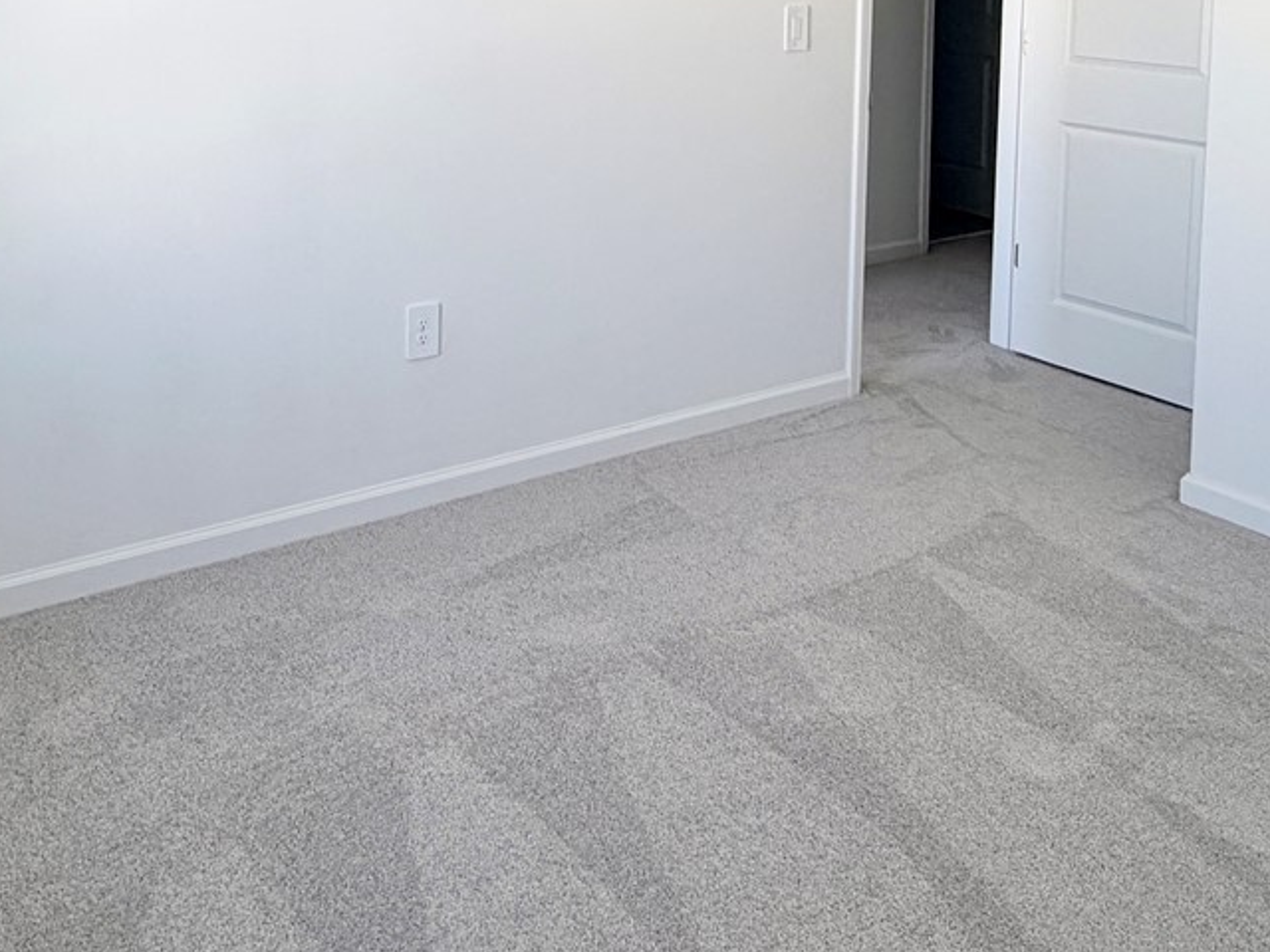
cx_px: 546
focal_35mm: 35
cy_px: 24
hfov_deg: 52.4
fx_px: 1284
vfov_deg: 36.9
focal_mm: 2.22
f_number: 2.2
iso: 80
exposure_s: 1/121
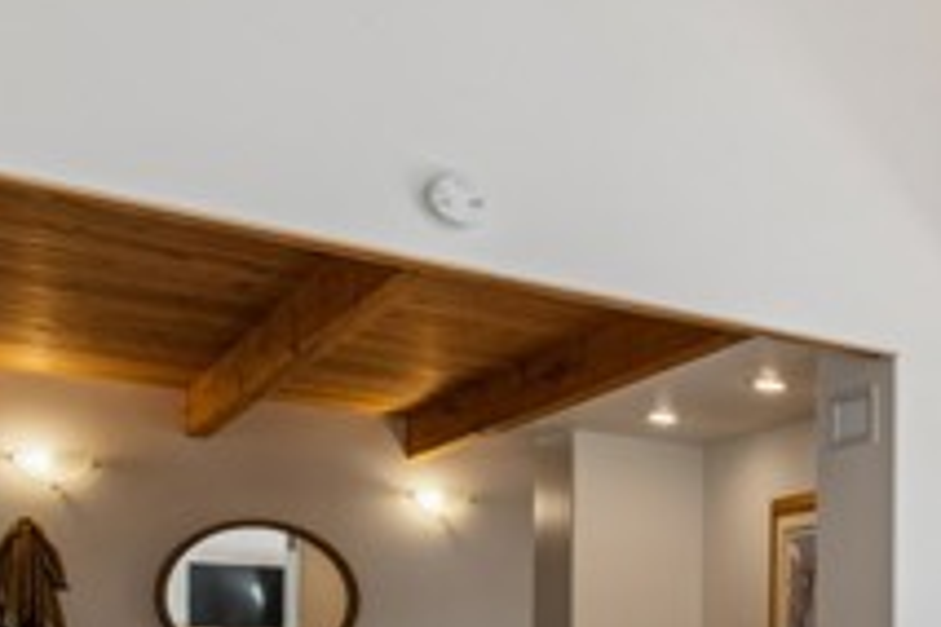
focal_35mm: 48
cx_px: 1339
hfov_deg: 29.2
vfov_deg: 26.0
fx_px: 1262
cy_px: 667
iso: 100
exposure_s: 1/13
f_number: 13
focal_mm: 16.1
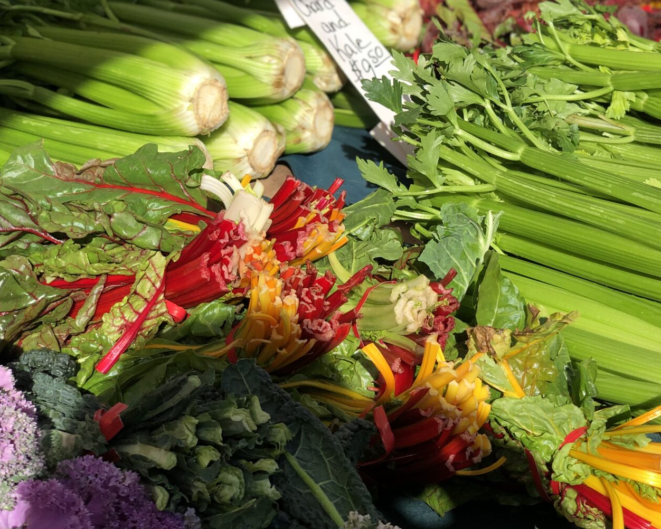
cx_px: 531
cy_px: 162
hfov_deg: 22.7
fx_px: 1624
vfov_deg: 18.4
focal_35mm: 83
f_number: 2.4
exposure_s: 1/889
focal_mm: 6
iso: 16
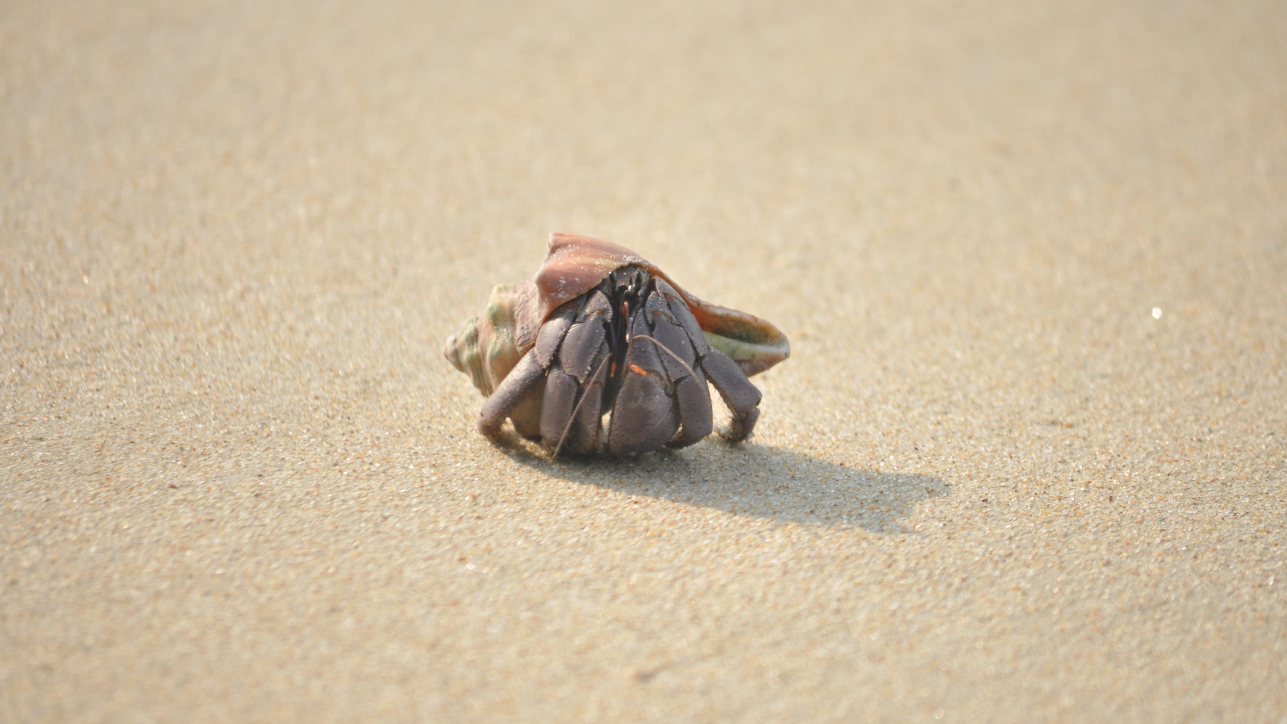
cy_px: 380
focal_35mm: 315
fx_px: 10750
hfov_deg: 6.9
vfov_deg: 3.9
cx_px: 645
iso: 200
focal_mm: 200
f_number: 5.6
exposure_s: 1/125
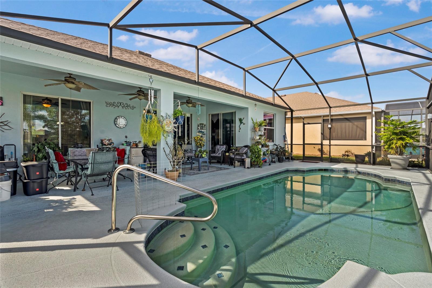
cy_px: 144
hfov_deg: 96.7
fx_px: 192
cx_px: 216
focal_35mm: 16
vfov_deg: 73.7
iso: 400
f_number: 8
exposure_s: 1/30
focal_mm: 16
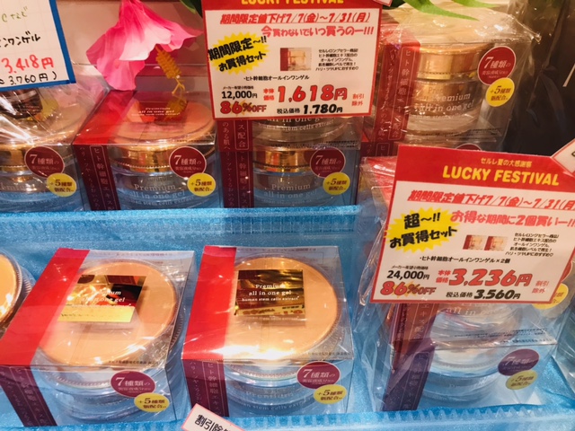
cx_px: 288
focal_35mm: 28
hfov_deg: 63.4
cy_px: 216
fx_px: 465
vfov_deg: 49.7
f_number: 1.8
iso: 25
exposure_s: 1/40
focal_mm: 3.99
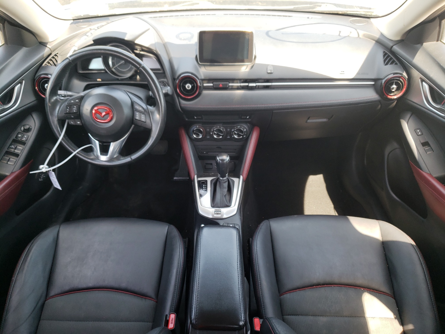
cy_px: 167
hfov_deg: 67.3
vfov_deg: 53.1
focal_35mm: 26
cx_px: 222
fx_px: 334
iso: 50
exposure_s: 1/108
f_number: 1.5
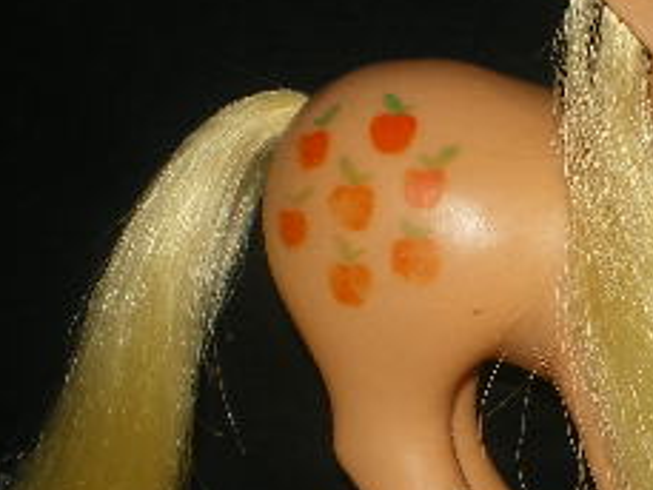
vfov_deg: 14.0
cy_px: 254
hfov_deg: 18.4
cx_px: 496
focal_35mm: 106
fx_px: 2001
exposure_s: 1/30
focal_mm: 6.3
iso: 64
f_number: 4.6
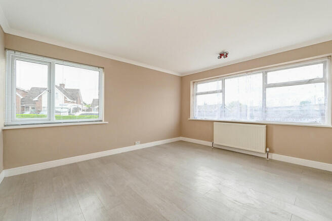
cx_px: 166
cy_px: 110
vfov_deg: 81.1
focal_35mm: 14
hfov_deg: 104.3
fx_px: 129
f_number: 8
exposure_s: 1/80
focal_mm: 14
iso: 400
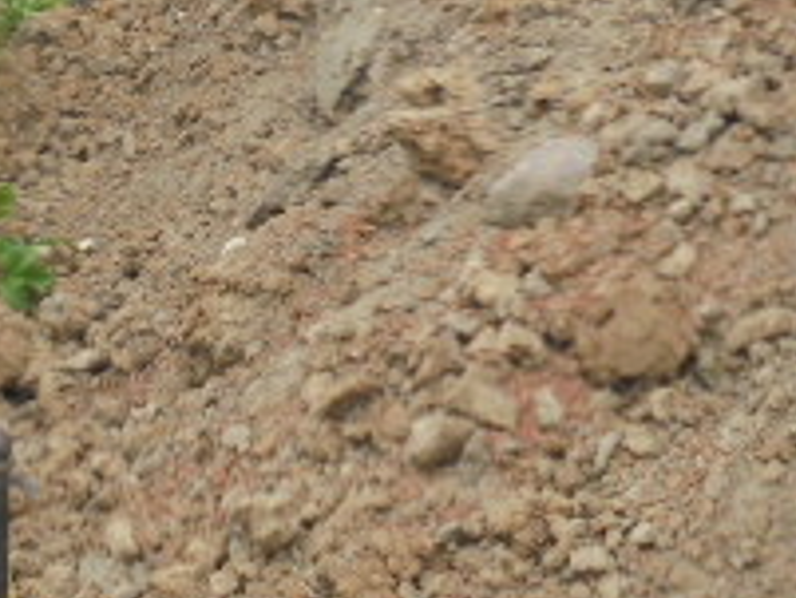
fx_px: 3152
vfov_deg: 10.6
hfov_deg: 14.3
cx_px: 166
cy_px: -166
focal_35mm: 137
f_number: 4.5
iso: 100
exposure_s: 1/250
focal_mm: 7.8
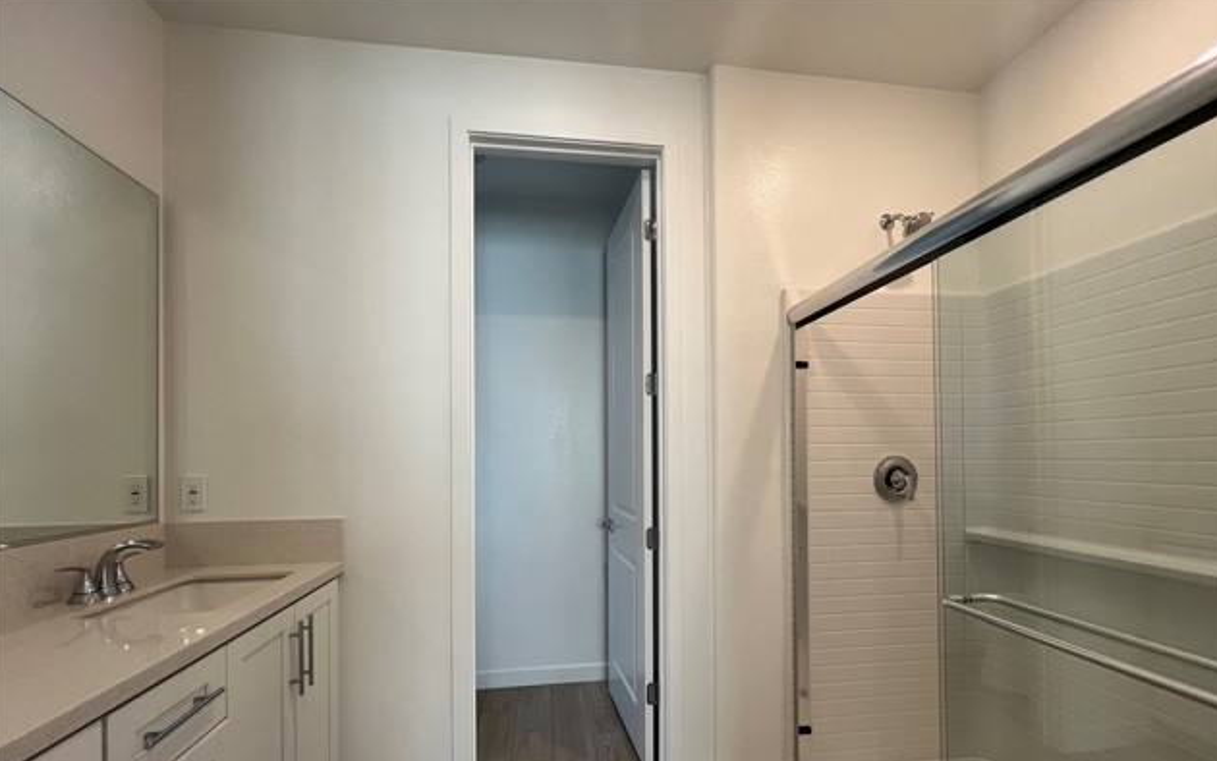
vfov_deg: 77.8
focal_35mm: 14
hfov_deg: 105.3
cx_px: 610
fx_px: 464
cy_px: 454
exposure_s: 1/120
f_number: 1.8
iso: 100
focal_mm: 1.57
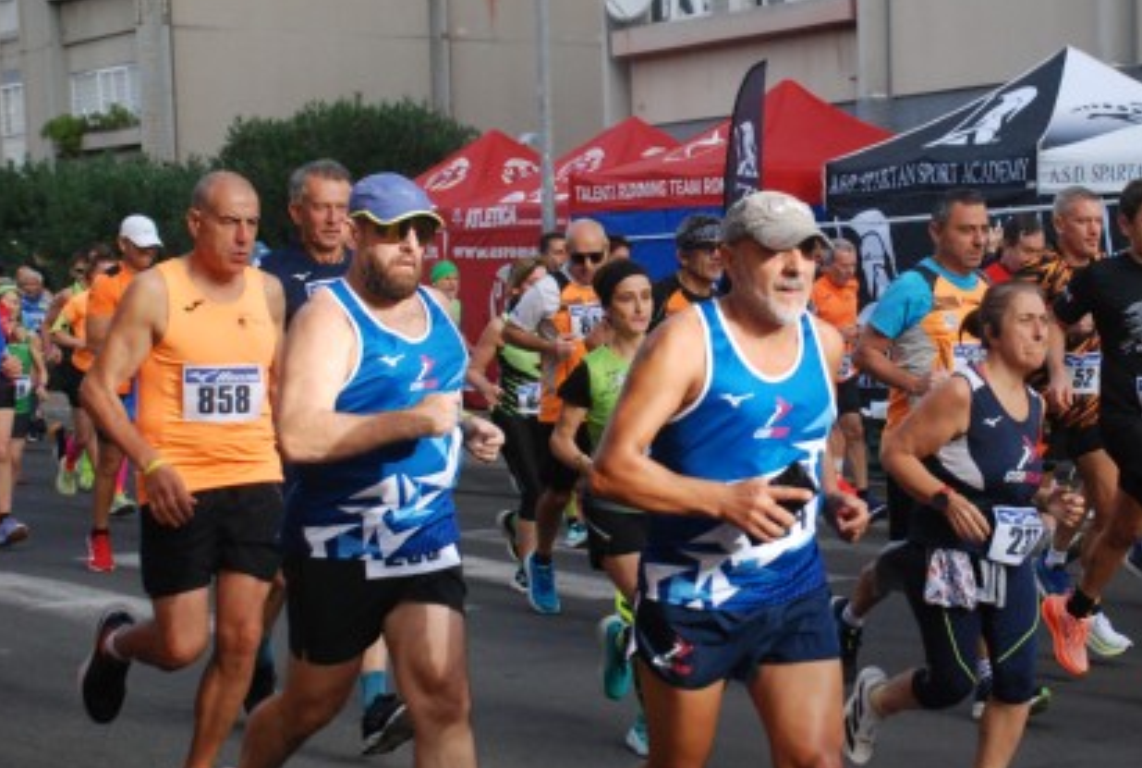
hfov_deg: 24.2
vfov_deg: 16.5
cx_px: 804
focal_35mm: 83
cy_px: 365
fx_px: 2640
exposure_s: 1/1250
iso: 1000
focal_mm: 38
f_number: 4.5
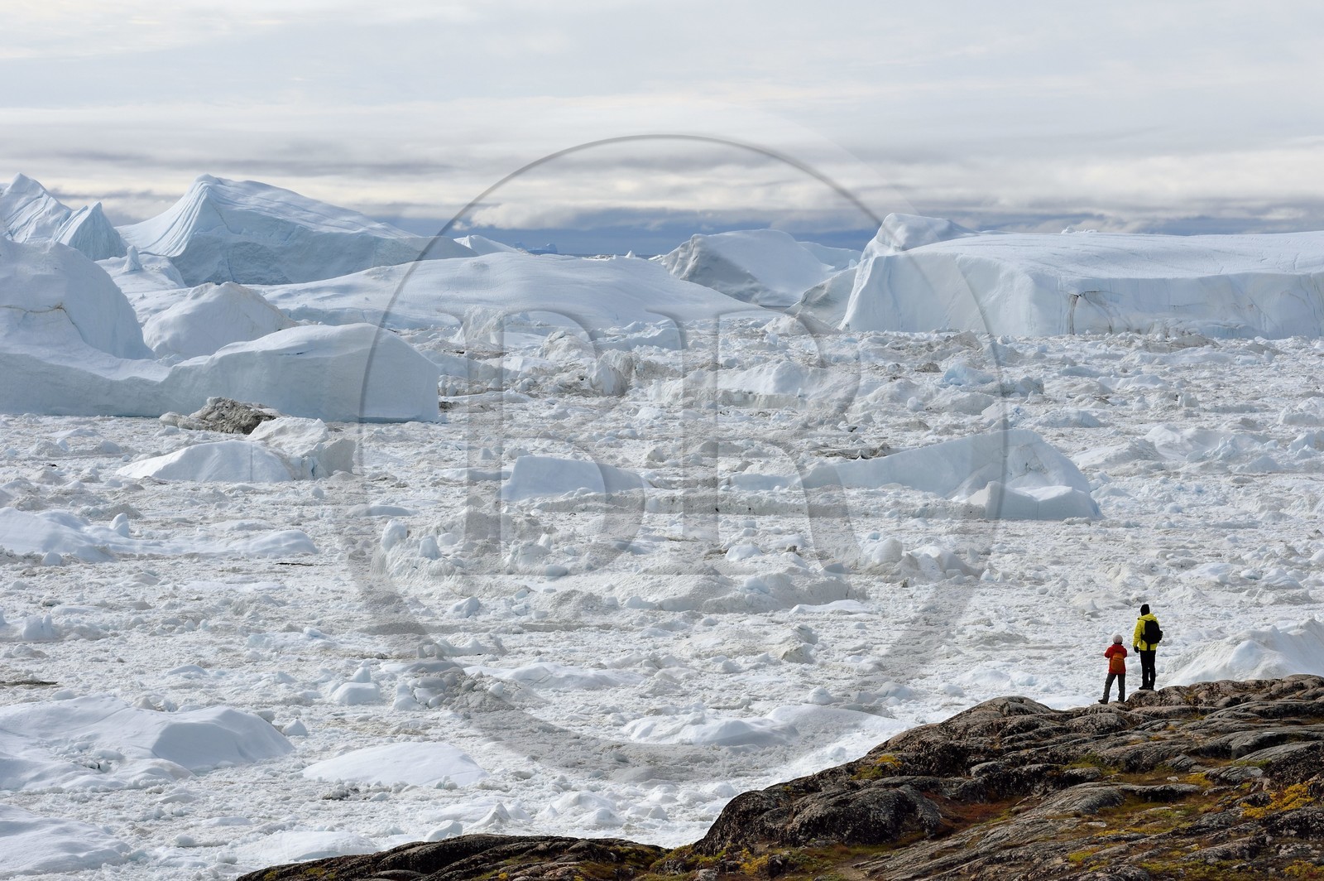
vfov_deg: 10.5
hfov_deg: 15.8
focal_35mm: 130
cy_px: 440
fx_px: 4777
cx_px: 662
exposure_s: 1/400
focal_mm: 130
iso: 200
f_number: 11
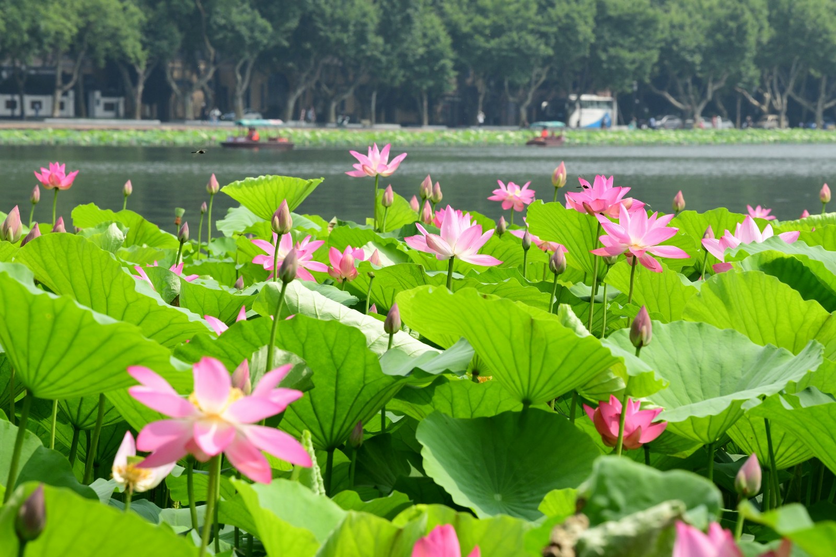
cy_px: 278
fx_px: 4179
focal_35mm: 180
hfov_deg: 11.4
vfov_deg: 7.6
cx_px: 418
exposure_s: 1/640
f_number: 13
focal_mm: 180
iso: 1000
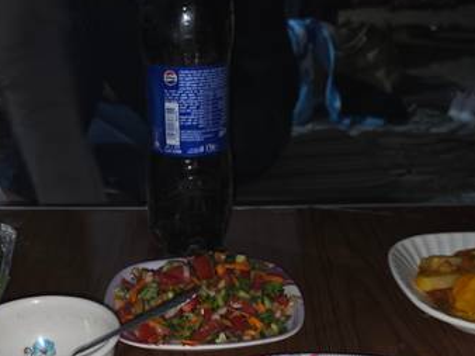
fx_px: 672
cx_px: 204
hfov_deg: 38.9
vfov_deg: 28.5
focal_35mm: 49
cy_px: 321
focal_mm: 6.5
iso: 1250
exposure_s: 1/15
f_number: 1.4
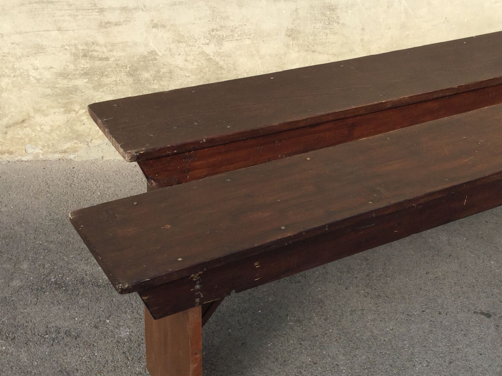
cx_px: 346
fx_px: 798
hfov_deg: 34.5
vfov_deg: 26.3
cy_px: 263
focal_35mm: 55
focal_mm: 3.3
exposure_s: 1/668
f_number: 2.4
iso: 25
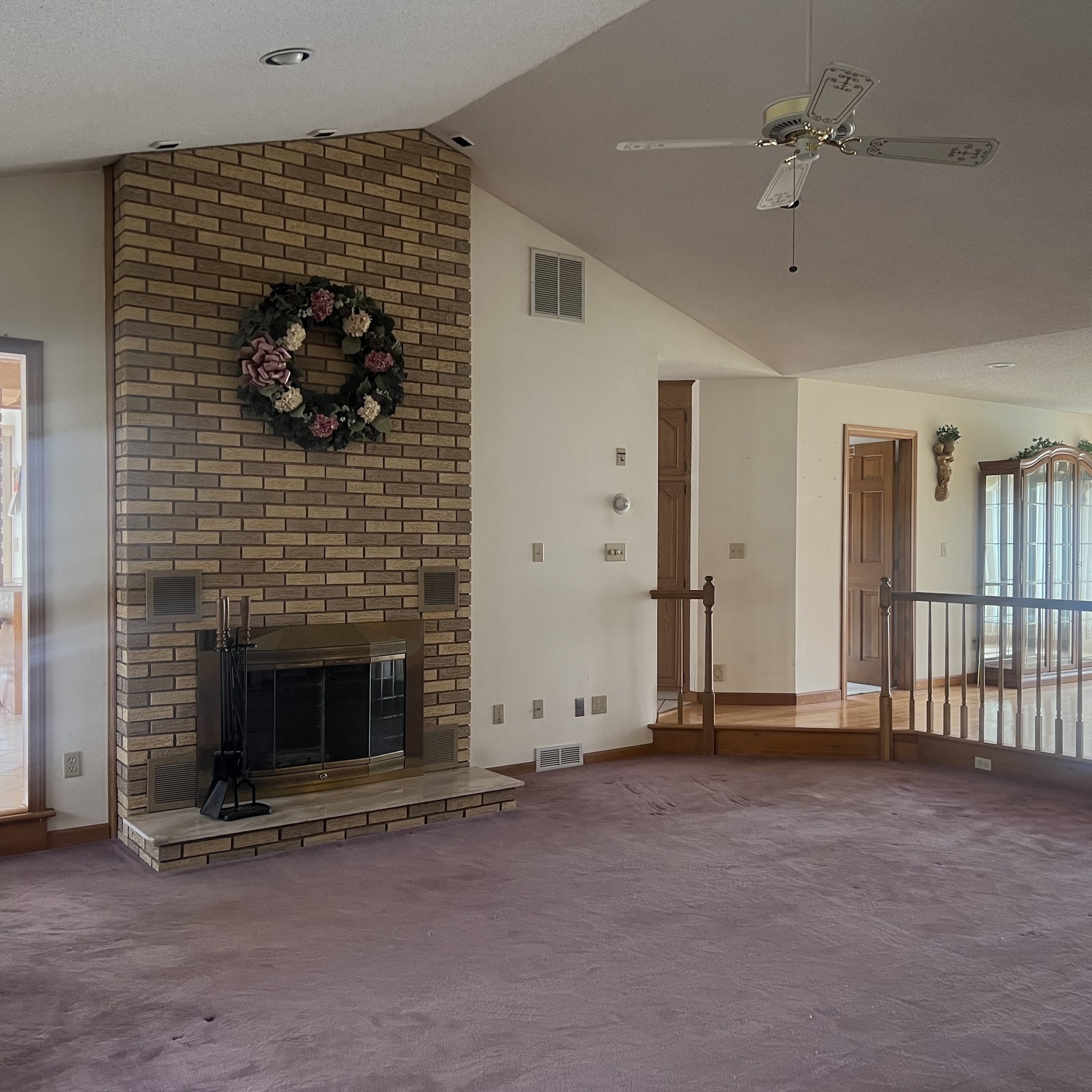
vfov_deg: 52.5
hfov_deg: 52.2
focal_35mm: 31
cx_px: 652
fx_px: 1106
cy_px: 546
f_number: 1.5
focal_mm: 5.7
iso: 160
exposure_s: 1/60
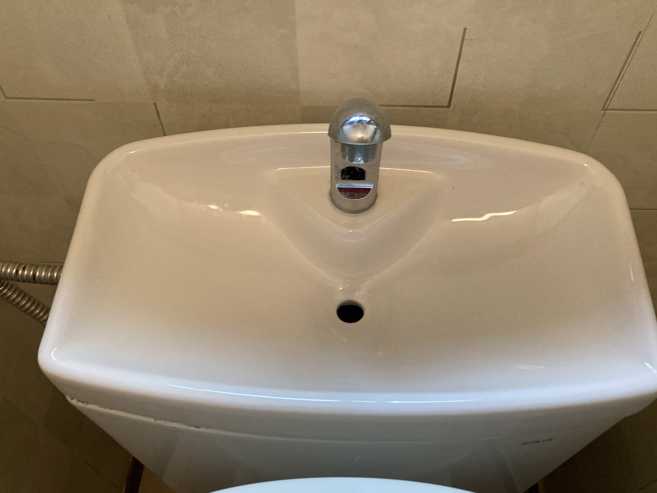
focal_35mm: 29
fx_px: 550
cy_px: 253
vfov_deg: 48.2
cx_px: 336
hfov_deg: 61.7
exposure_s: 1/40
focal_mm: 3.99
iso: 250
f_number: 1.8
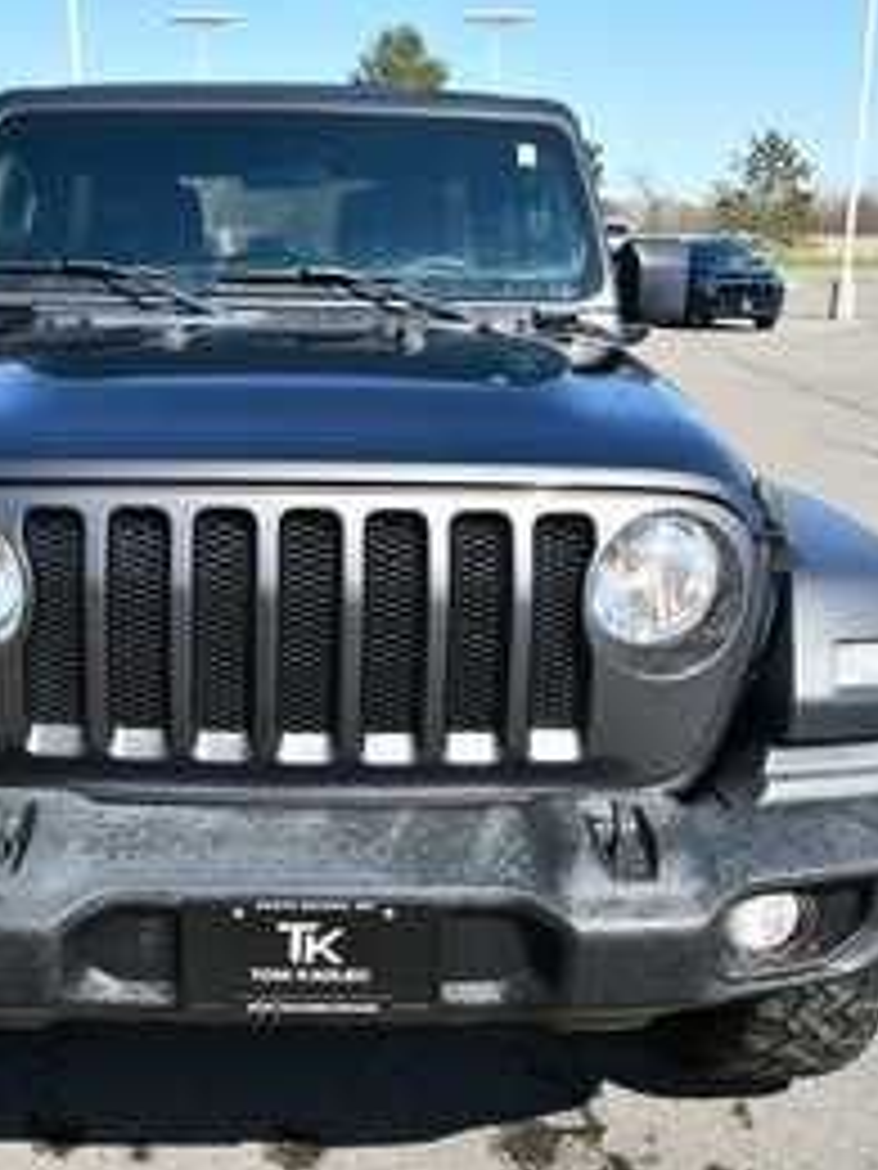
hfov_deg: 38.2
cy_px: 596
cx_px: 284
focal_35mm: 37
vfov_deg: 50.1
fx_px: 1251
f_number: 8
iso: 125
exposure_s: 1/250
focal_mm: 17
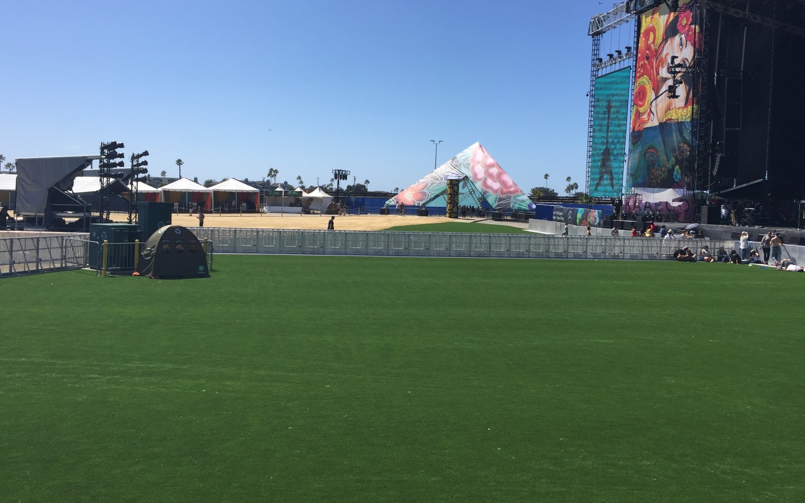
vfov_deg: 40.5
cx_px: 400
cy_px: 225
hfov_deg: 61.2
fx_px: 680
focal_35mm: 31
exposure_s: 1/2326
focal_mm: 4.15
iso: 32
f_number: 2.2
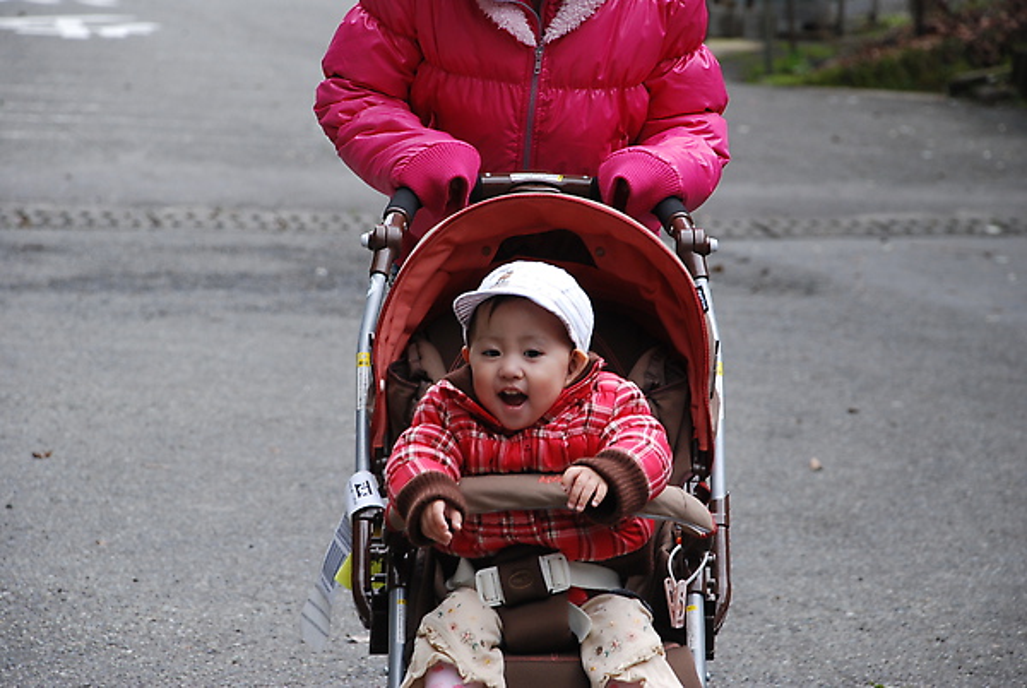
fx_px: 4285
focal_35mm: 150
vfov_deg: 9.2
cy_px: 344
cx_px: 514
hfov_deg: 13.7
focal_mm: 100
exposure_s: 1/160
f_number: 5.6
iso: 400
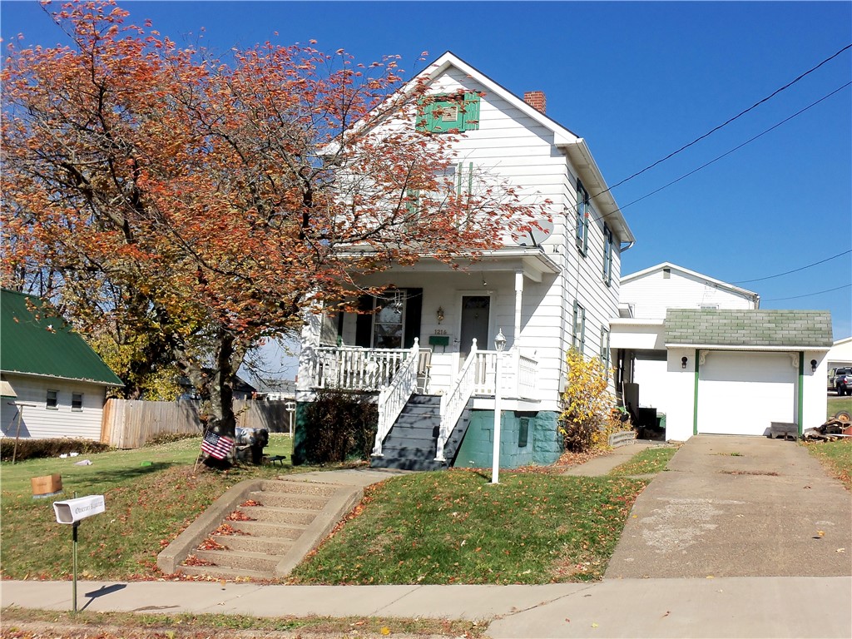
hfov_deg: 50.1
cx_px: 426
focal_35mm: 37
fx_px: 911
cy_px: 320
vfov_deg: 38.7
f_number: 9.2
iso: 64
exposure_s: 1/160
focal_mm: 6.7
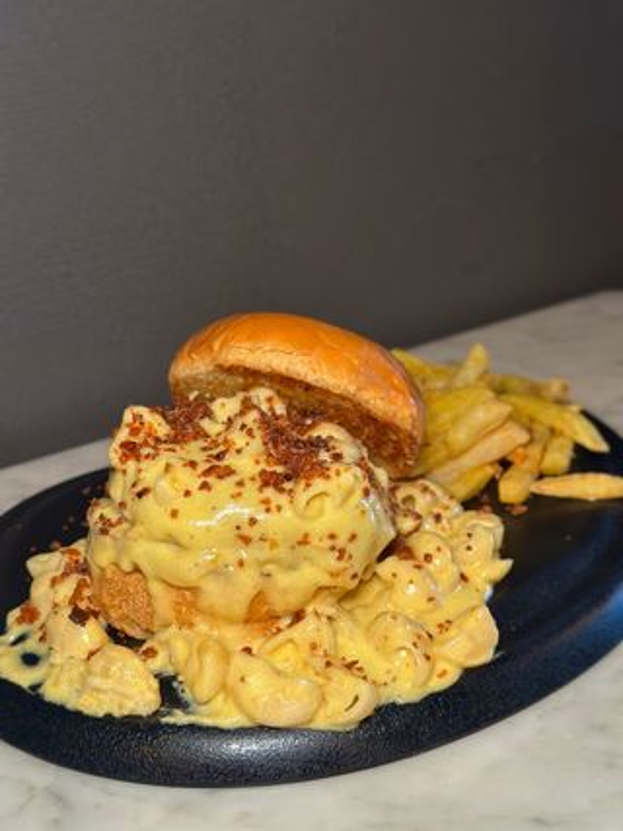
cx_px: 312
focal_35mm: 48
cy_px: 416
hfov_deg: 30.3
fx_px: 1152
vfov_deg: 39.7
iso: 100
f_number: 1.78
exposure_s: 1/105
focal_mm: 6.86
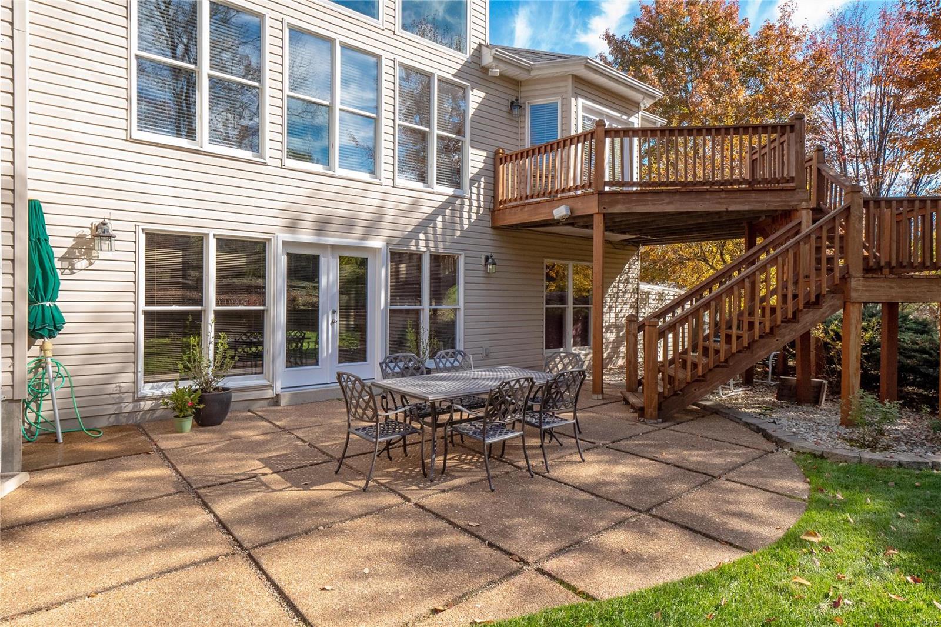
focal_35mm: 20
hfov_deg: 84.0
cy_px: 314
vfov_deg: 61.9
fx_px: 523
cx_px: 470
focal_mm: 10
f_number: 8
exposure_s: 1/250
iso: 400
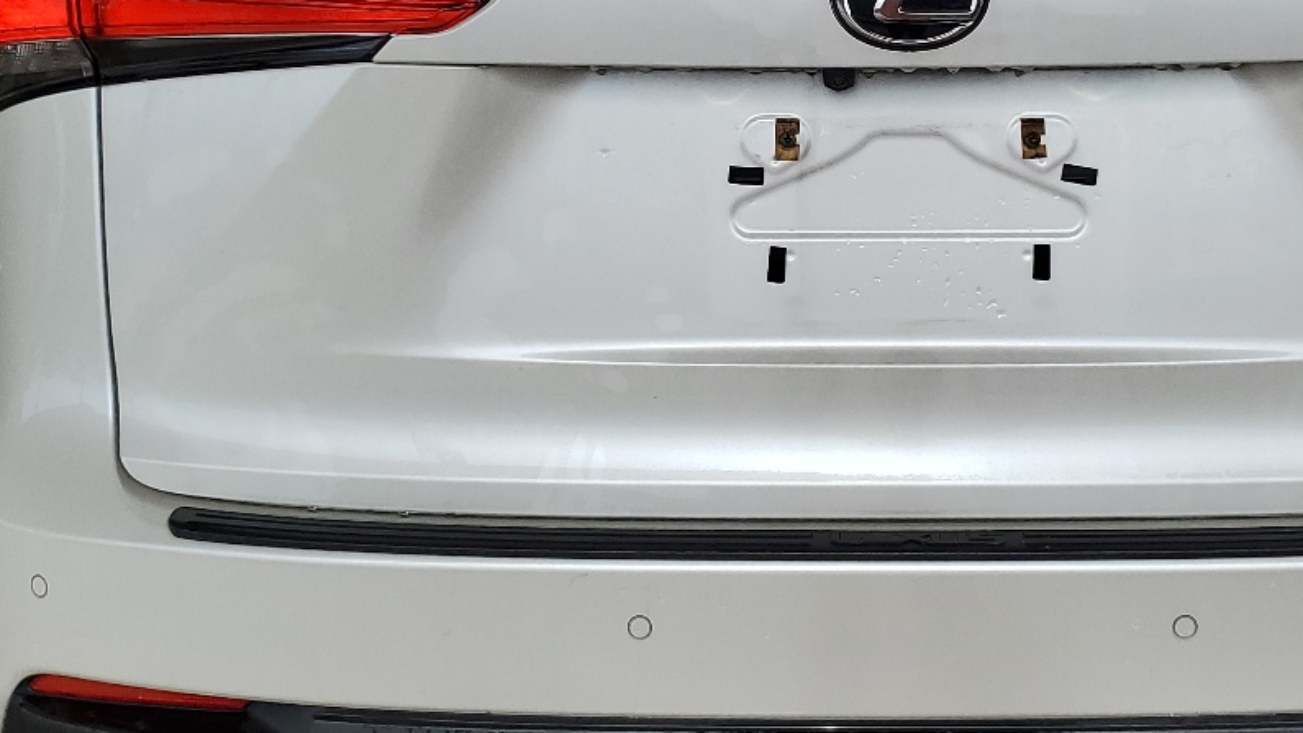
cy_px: 182
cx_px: 880
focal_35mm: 57
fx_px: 1969
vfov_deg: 20.9
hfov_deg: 36.2
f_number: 1.5
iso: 50
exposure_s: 1/2500
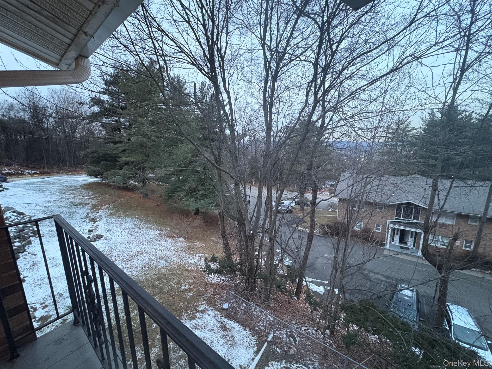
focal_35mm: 14
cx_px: 246
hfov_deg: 102.1
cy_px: 184
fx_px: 199
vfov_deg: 85.7
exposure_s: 1/30
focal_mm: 2.22
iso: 800
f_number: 2.2
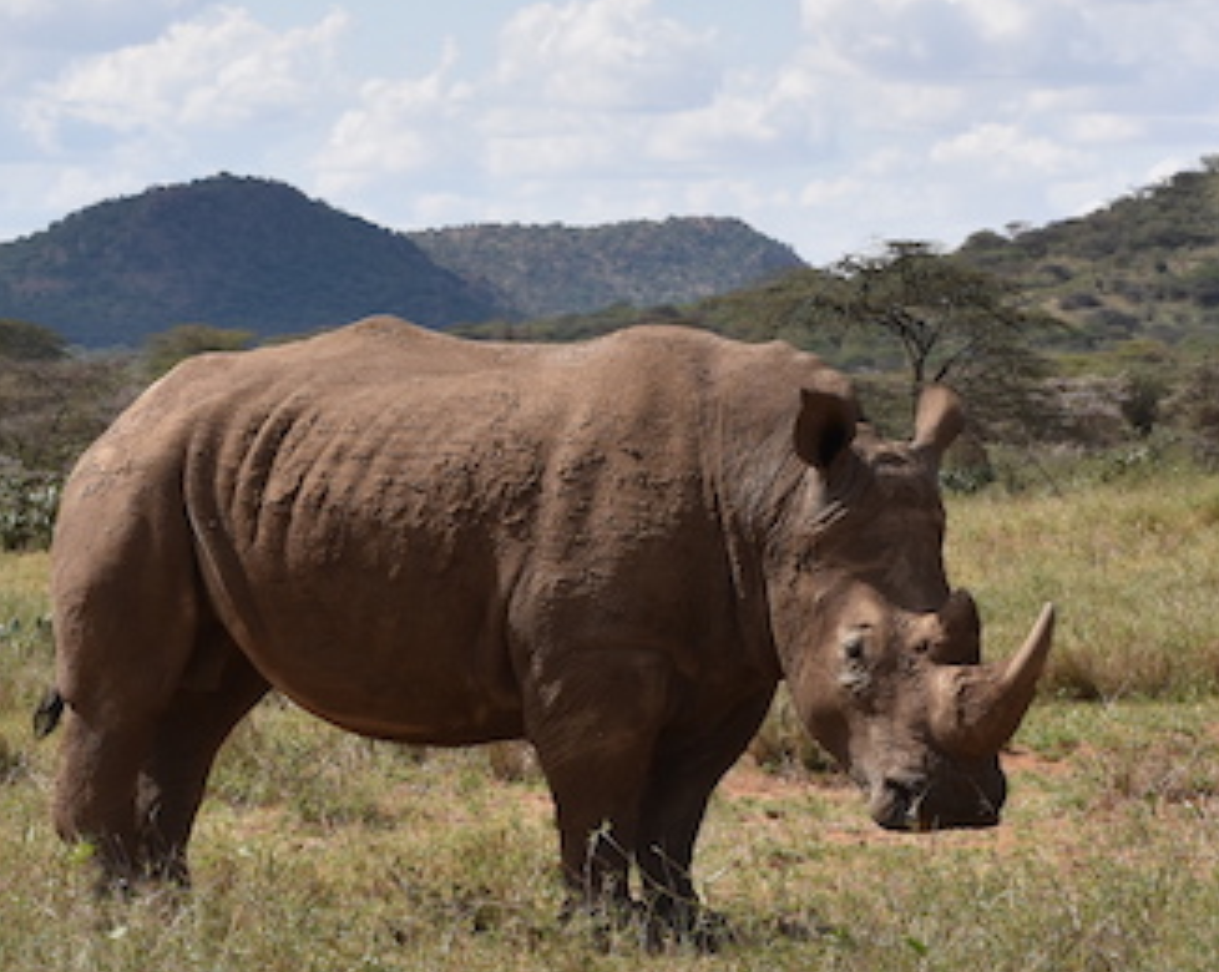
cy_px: 409
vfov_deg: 7.1
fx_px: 7783
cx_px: 595
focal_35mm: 216
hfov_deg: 9.0
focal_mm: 50
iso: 200
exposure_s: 1/400
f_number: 10
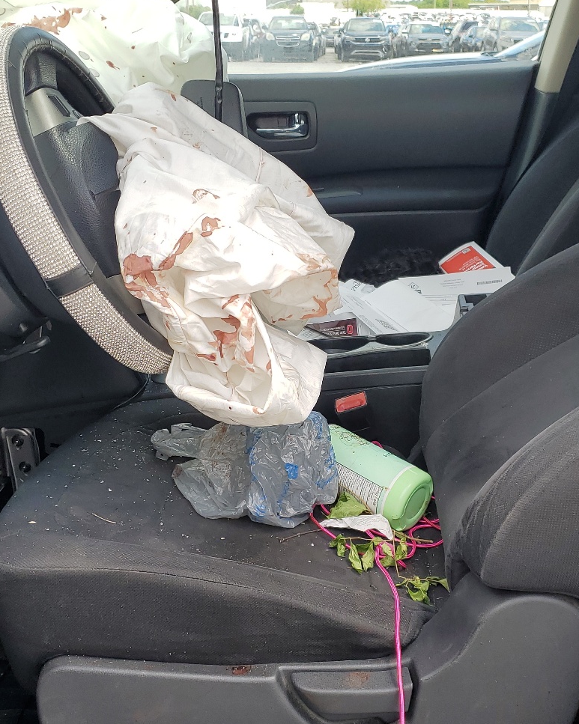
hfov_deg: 35.6
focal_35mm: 42
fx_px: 900
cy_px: 408
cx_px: 334
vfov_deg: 43.7
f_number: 1.5
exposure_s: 1/625
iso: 50
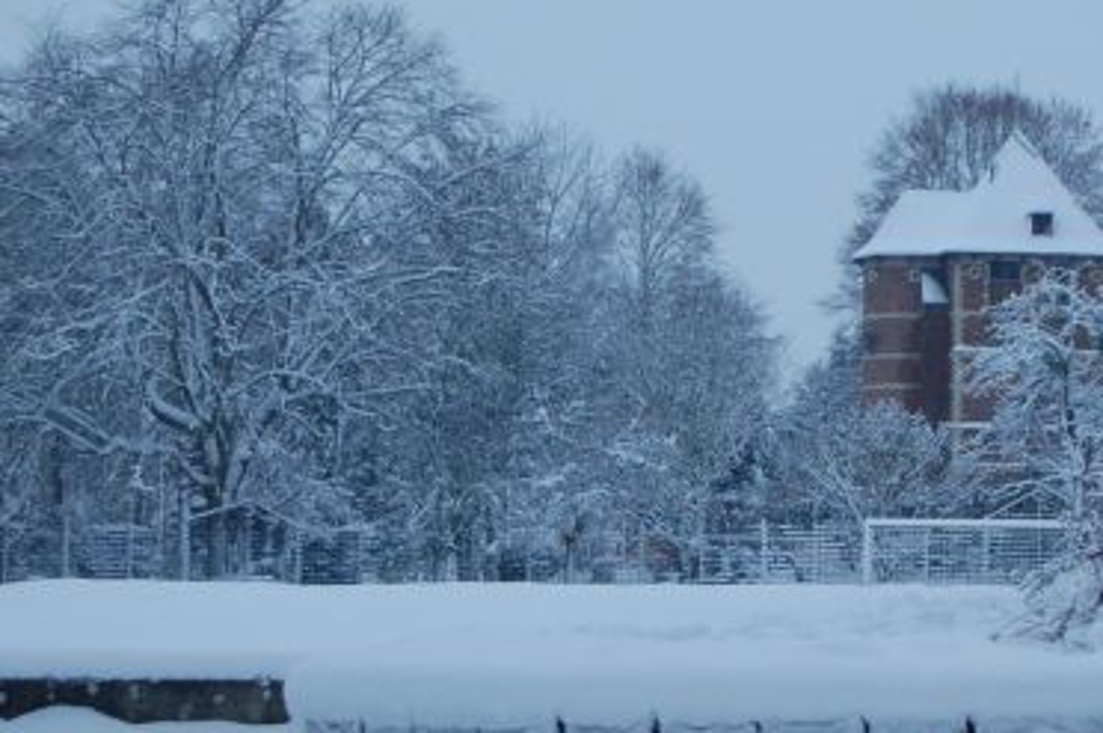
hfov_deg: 14.5
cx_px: 688
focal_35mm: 142
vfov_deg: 9.6
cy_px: 466
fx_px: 4341
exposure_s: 1/30
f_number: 5.6
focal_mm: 55
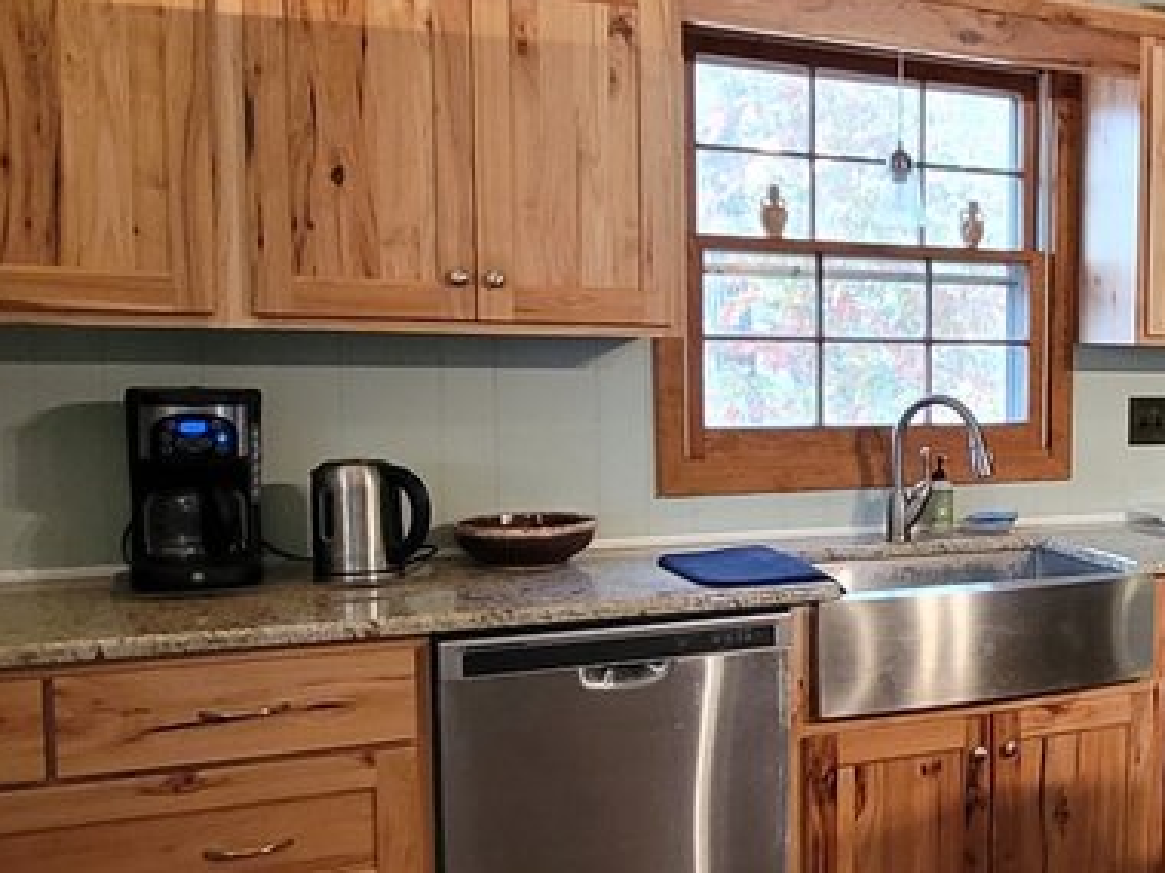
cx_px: 1214
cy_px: 493
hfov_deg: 39.3
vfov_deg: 35.1
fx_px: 1380
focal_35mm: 41
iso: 400
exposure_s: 1/30
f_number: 2.2
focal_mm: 2.2
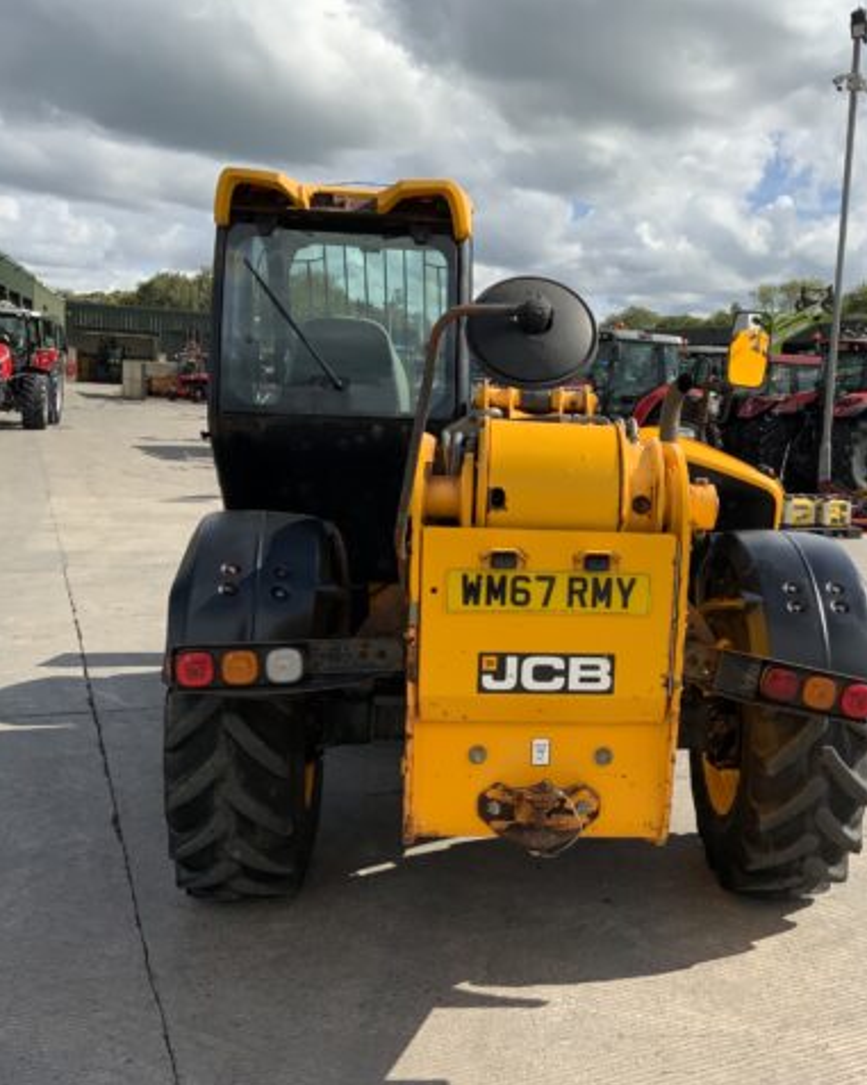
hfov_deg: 38.4
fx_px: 1220
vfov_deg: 48.0
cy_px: 541
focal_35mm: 38
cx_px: 614
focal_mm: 3
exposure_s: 1/2141
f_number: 1.8
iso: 16
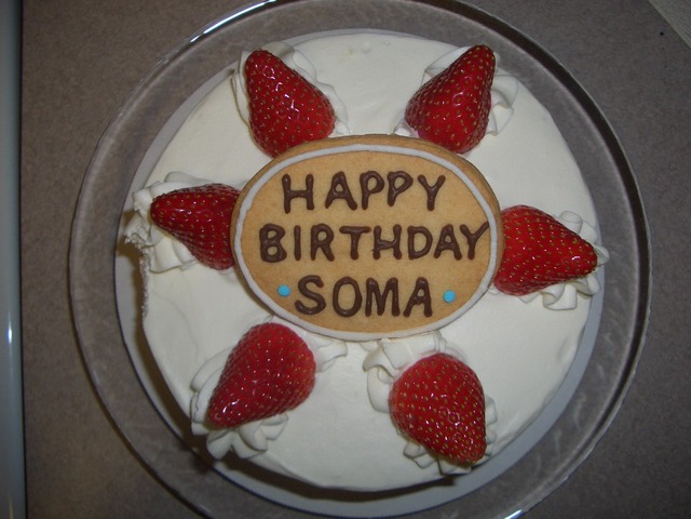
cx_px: 346
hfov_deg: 52.6
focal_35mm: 35
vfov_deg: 40.7
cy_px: 260
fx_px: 699
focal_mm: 5.8
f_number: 2.6
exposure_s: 1/60
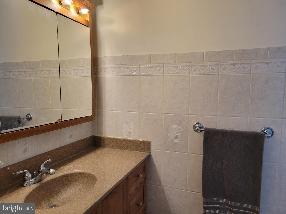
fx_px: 215
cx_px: 143
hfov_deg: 67.3
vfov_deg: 53.1
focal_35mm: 26
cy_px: 107
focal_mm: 5.4
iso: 200
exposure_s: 1/120
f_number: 1.8
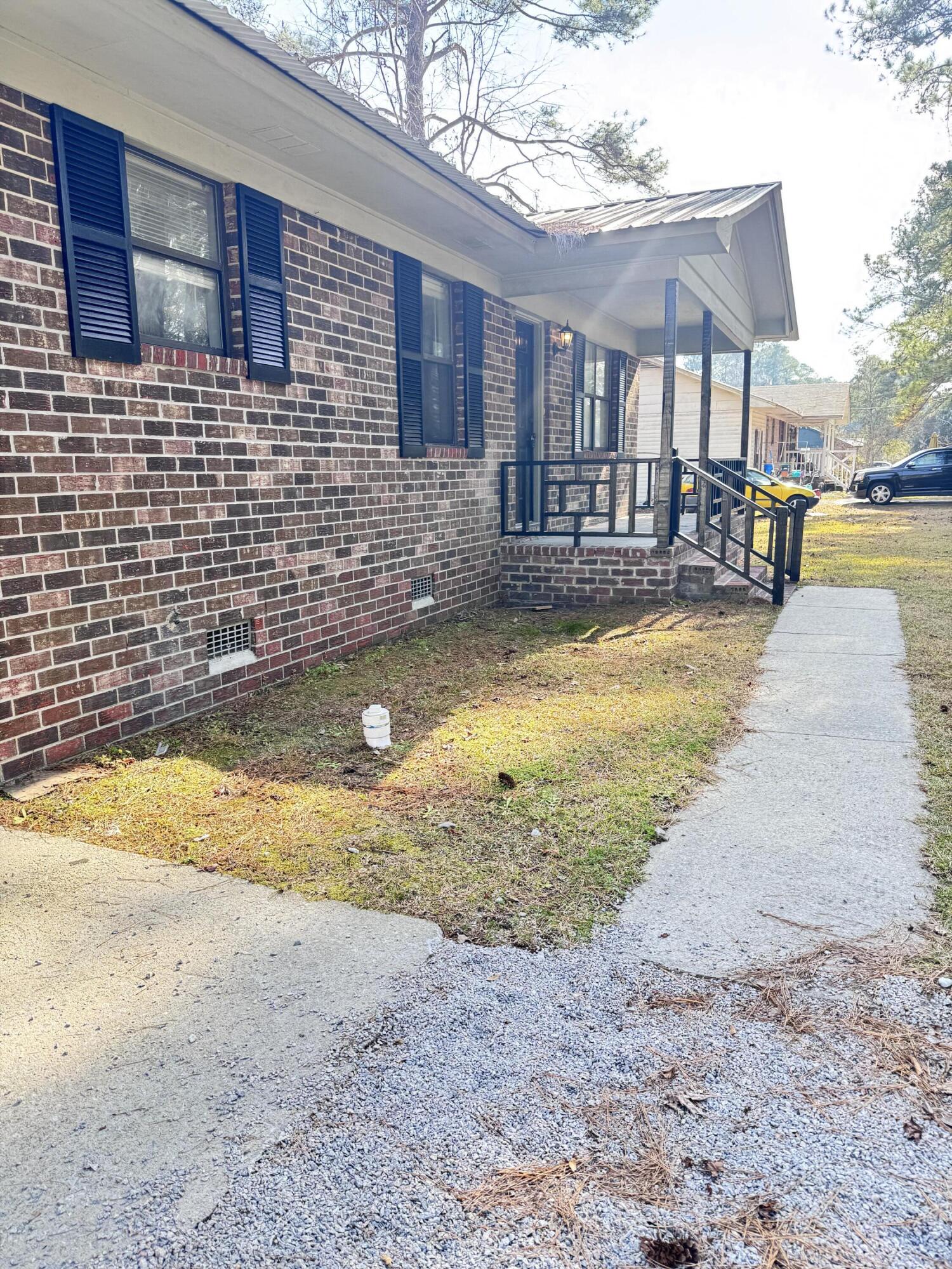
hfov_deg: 56.8
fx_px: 880
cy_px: 634
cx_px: 476
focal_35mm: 24
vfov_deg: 71.6
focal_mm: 6.76
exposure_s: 1/187
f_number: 1.78
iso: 80
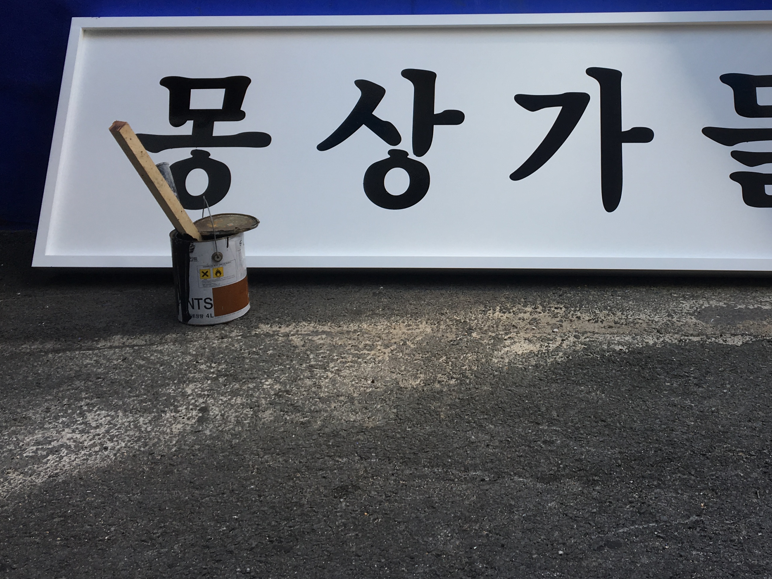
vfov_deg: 31.7
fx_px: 1004
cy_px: 152
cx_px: 520
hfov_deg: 41.5
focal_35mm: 45
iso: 25
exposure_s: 1/145
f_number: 2.2
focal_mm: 4.15
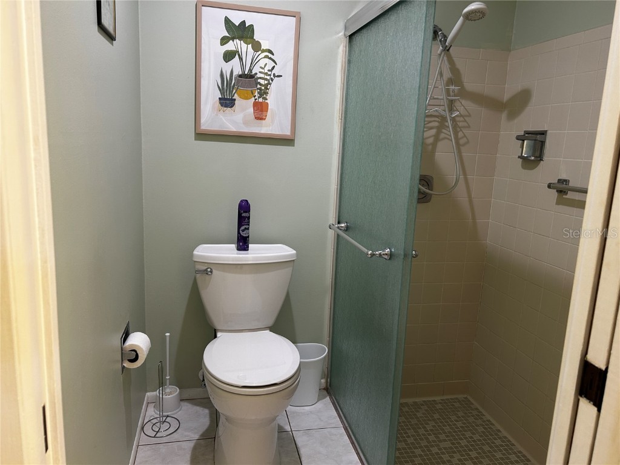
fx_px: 466
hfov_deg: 67.3
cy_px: 232
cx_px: 310
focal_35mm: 26
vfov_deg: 53.1
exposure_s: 1/60
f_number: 1.5
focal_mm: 5.7
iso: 80
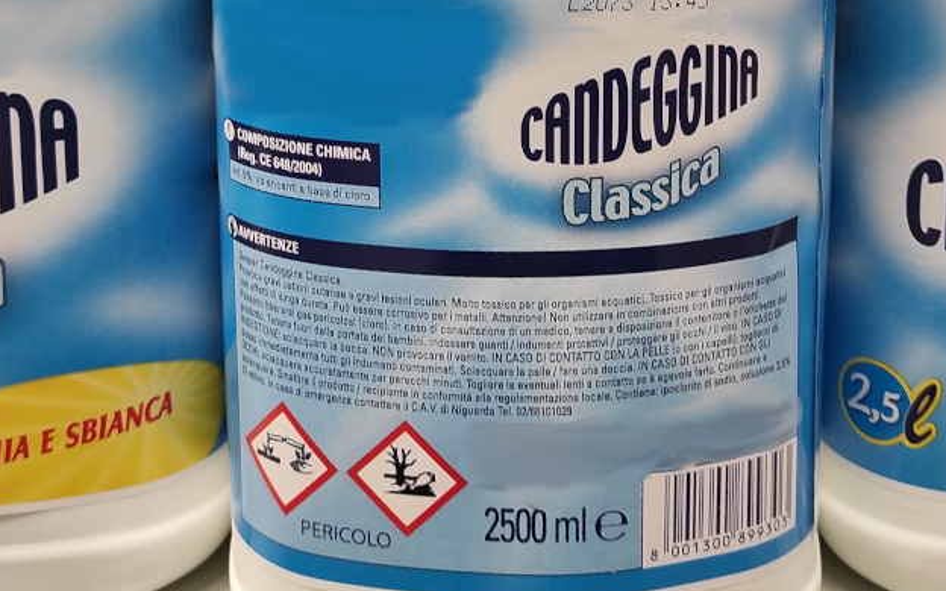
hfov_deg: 39.6
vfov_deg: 23.3
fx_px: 1315
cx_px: 500
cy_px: -112
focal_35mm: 51
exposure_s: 1/50
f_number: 1.89
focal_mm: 5.43
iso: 304
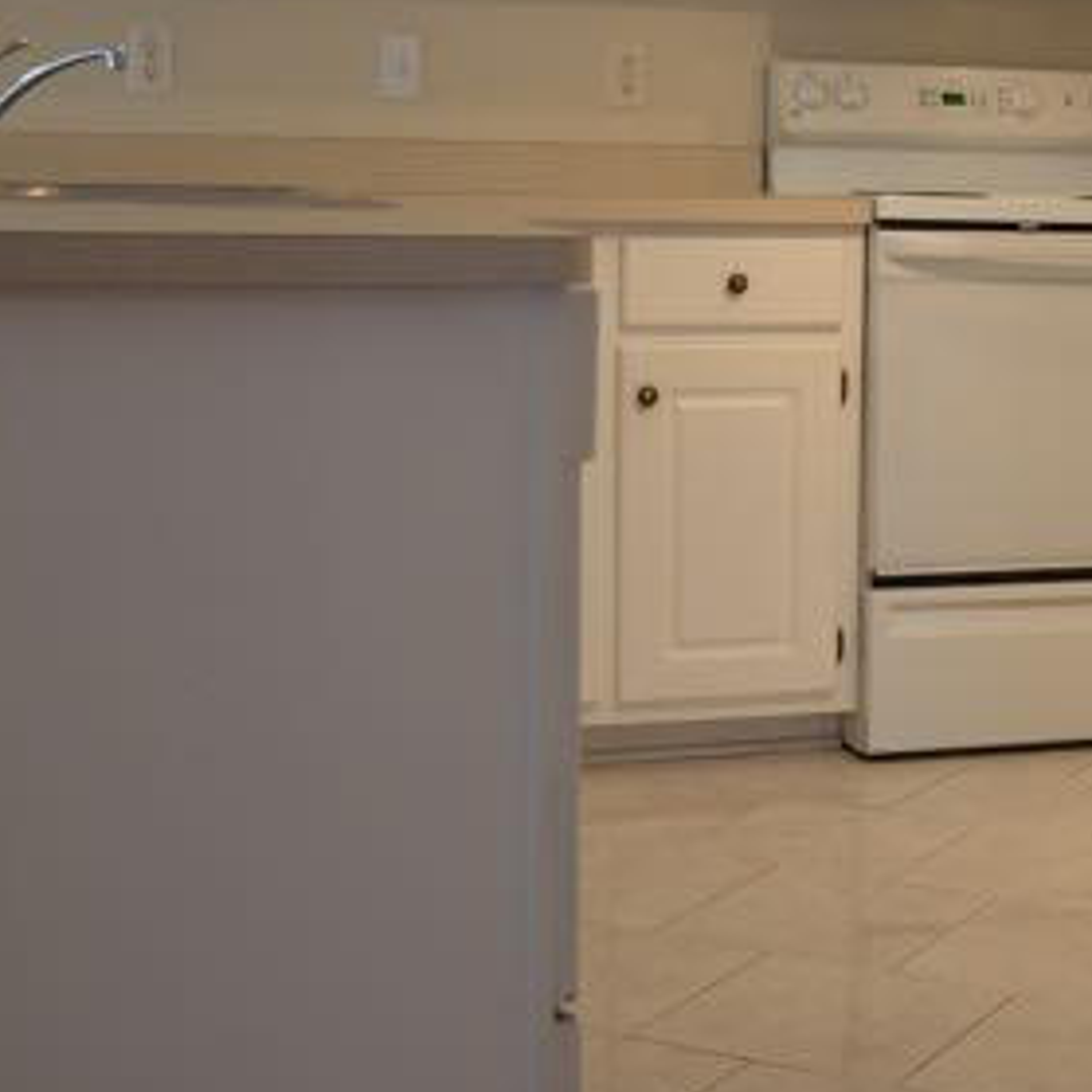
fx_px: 2498
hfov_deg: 23.8
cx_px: 1029
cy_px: 278
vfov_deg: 24.4
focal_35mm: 70
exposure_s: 1/60
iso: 720
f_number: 4.5
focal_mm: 24
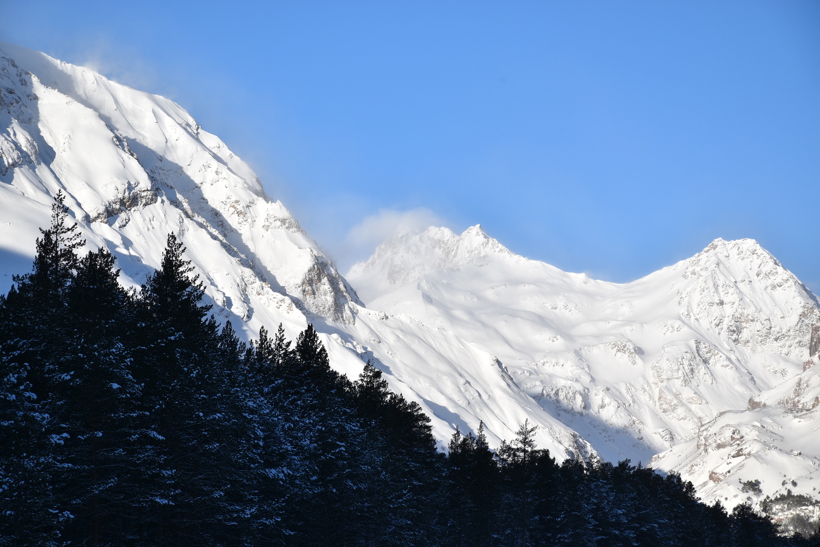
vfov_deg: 10.2
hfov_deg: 15.2
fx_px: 3075
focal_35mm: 135
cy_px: 274
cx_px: 410
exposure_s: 1/320
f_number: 9
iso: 100
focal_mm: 90
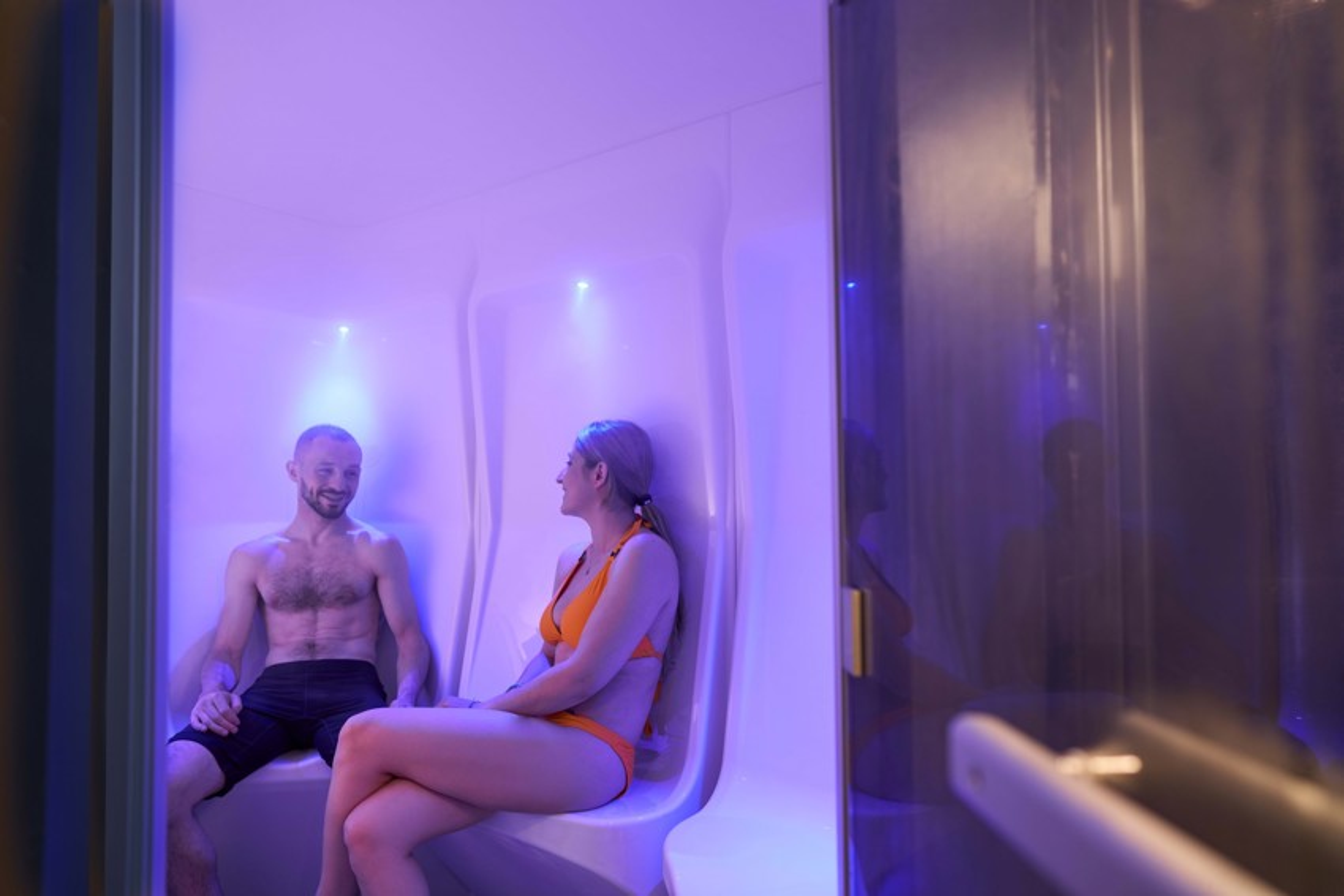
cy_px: 448
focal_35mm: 24
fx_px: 896
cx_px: 672
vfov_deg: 53.2
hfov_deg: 73.7
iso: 250
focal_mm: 24
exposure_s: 1/60
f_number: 2.2
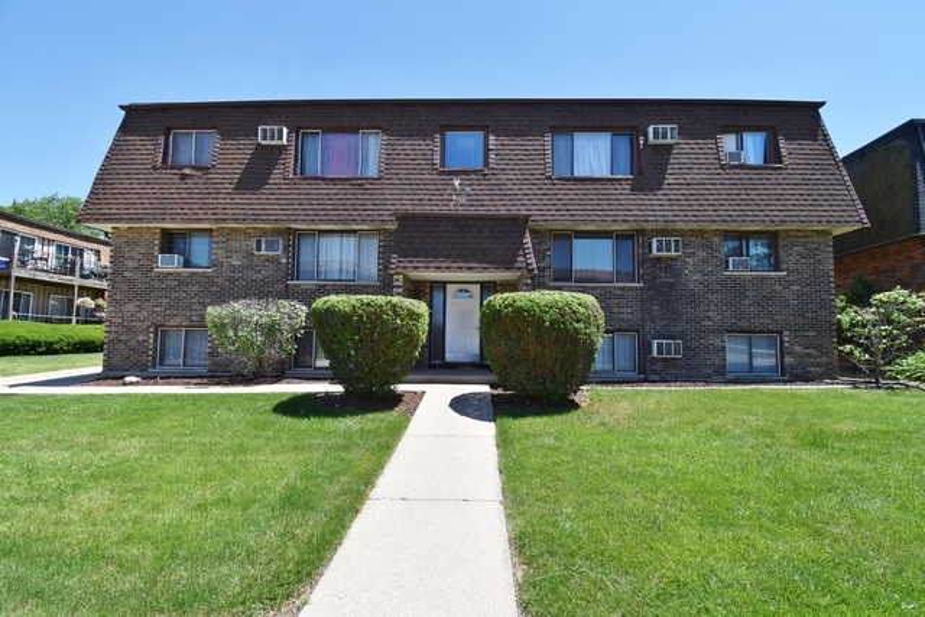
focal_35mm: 15
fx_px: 385
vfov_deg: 77.4
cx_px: 462
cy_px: 308
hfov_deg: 100.4
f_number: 9
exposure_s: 1/320
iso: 200
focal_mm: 10
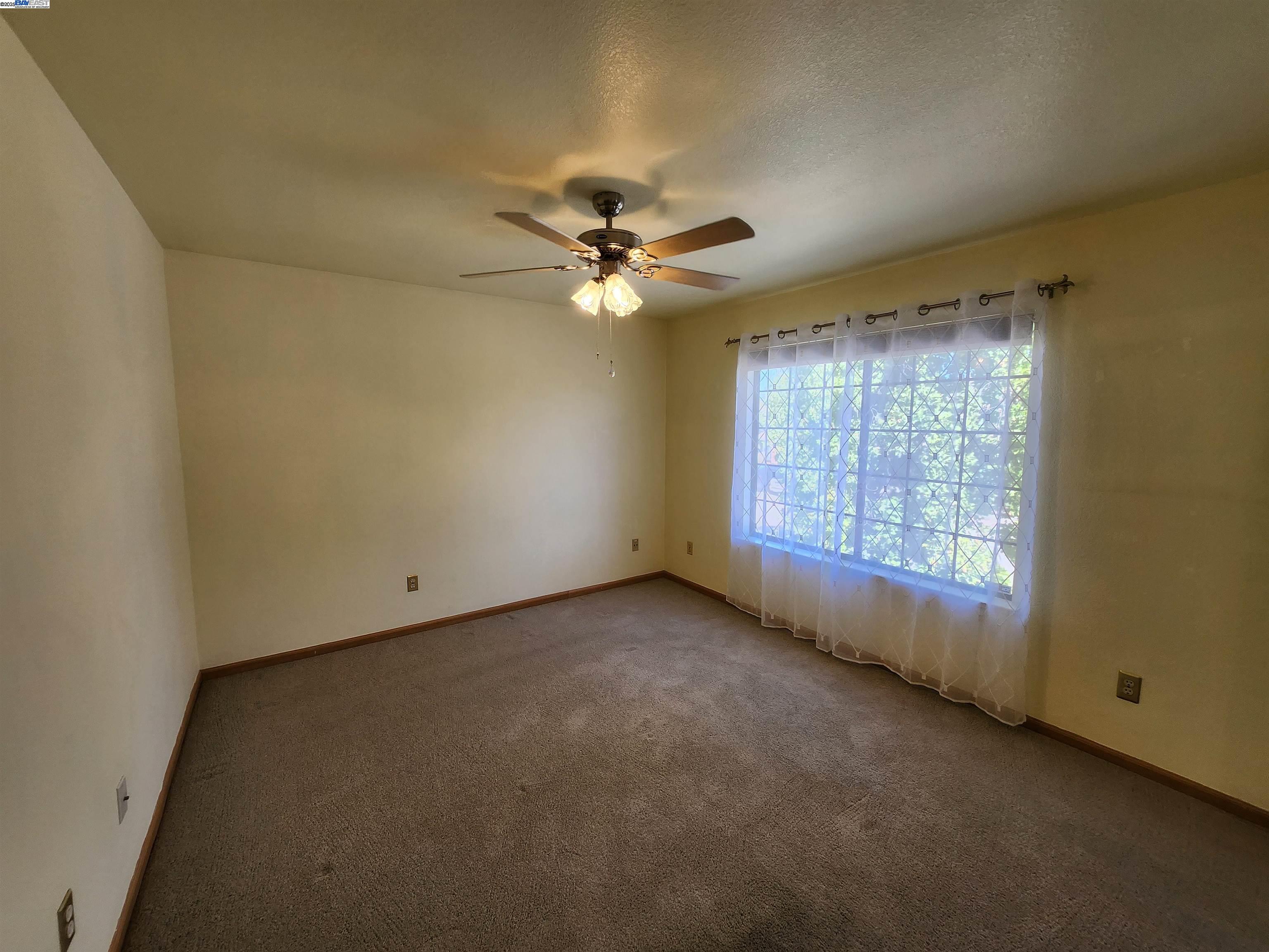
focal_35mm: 13
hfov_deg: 106.2
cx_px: 634
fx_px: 477
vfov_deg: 89.9
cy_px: 476
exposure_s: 1/60
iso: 40
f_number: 2.2
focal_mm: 1.74
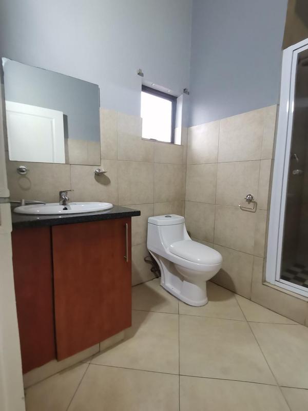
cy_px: 206
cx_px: 154
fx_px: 202
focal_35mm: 17
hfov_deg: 74.7
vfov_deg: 91.0
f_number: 2.4
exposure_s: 1/25
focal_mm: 1.78
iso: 320
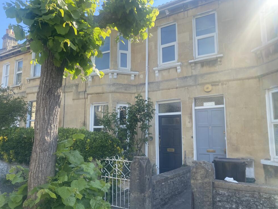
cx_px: 137
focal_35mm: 27
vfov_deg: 51.4
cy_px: 106
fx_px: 217
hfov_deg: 65.3
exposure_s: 1/934
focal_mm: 4.25
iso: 32
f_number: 1.8
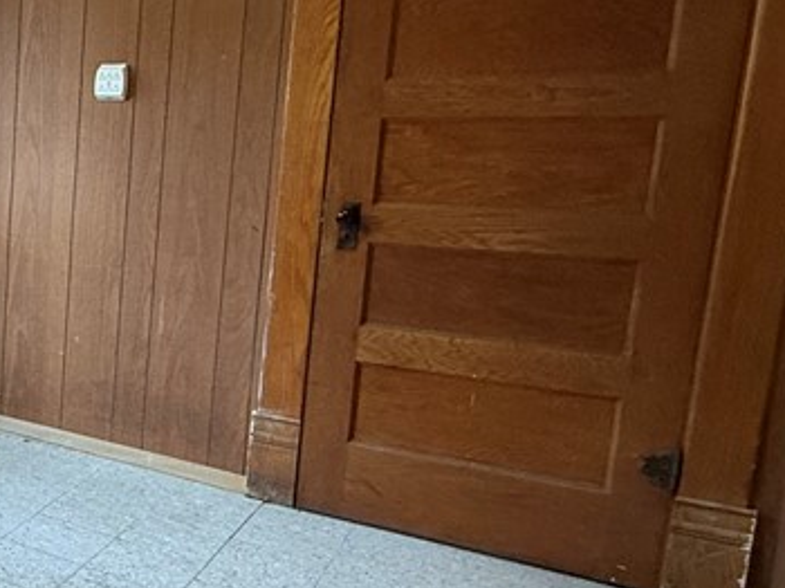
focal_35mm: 41
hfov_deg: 31.0
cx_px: -316
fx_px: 929
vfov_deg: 35.0
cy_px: 247
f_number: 2.2
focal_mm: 2.22
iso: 400
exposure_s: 1/120
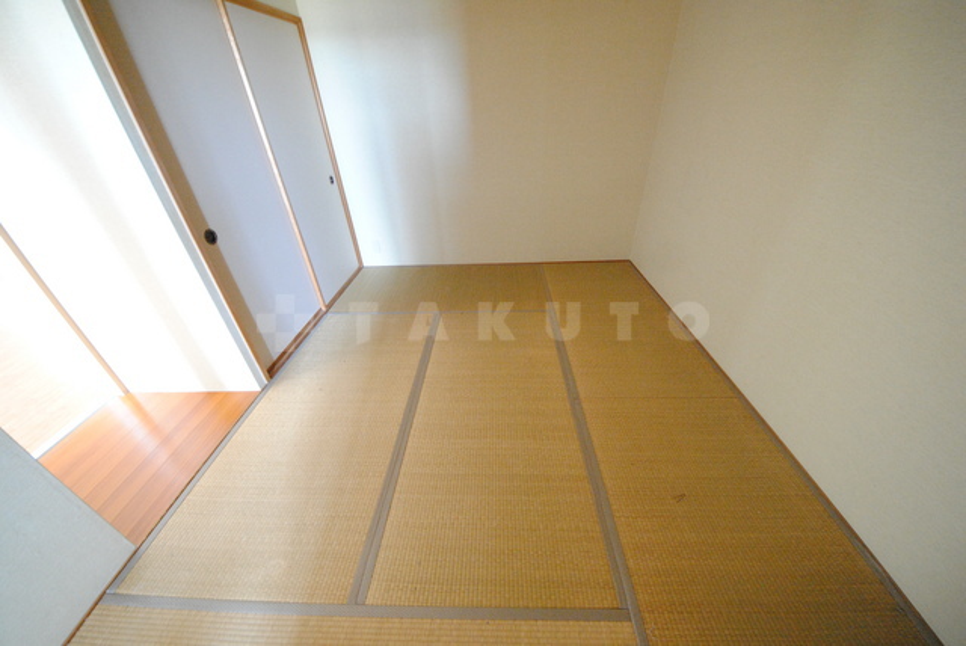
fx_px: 322
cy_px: 323
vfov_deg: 90.1
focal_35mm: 12
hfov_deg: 112.6
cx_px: 483
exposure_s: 1/8
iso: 1600
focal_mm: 8
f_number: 4.5
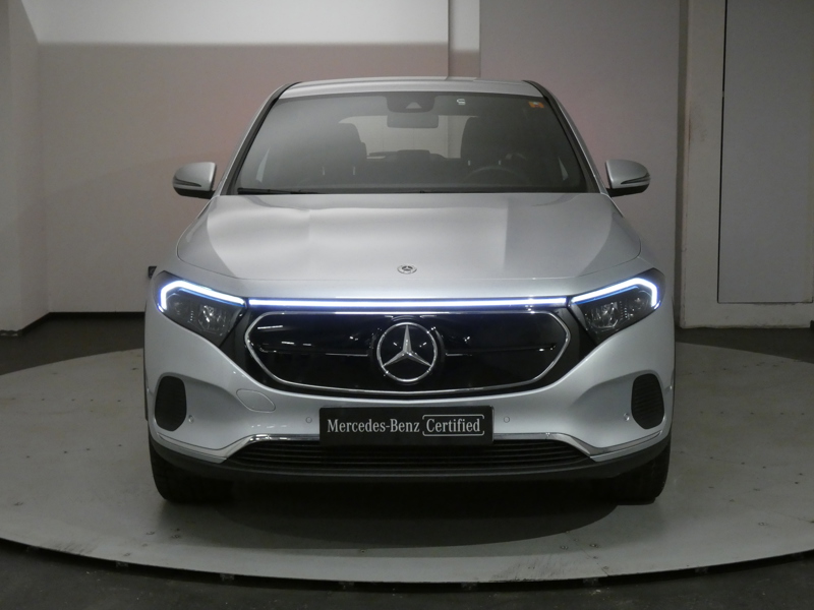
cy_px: 305
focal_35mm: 55
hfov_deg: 34.9
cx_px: 407
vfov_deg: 26.6
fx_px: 1293
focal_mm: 9.9
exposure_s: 1/80
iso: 640
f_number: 4
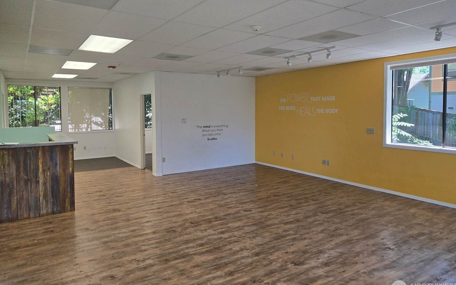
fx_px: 311
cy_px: 125
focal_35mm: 25
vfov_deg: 49.2
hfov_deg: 72.5
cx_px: 233
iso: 64
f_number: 1.8
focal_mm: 5.4
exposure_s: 1/120
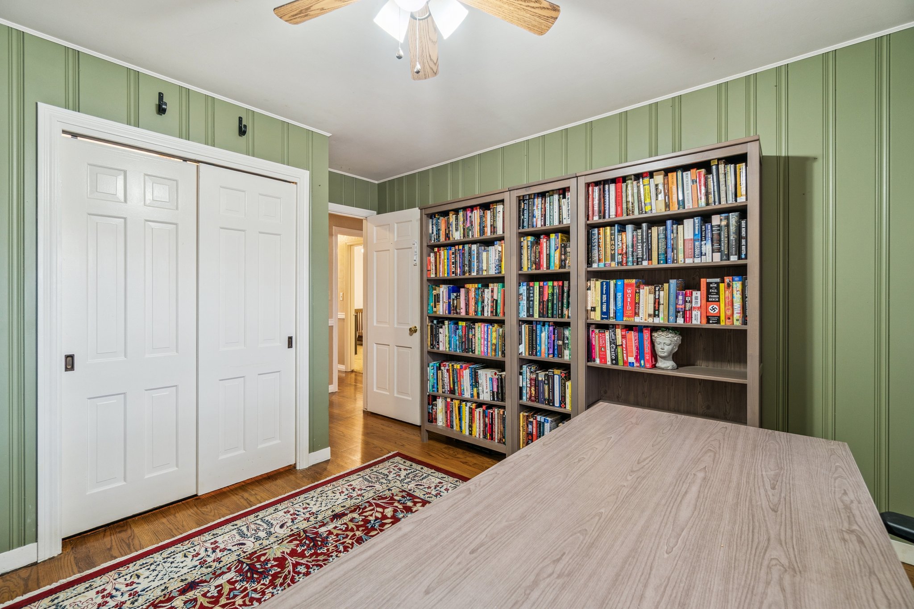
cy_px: 304
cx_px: 457
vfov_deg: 77.3
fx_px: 381
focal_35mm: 15
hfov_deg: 100.4
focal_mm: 10
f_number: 6.3
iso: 200
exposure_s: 1/8
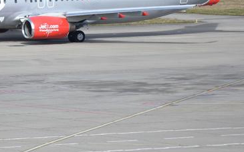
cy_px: -20
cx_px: 58
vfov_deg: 2.4
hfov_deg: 3.8
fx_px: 3678
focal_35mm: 553
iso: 200
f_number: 6.3
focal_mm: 165
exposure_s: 1/1000
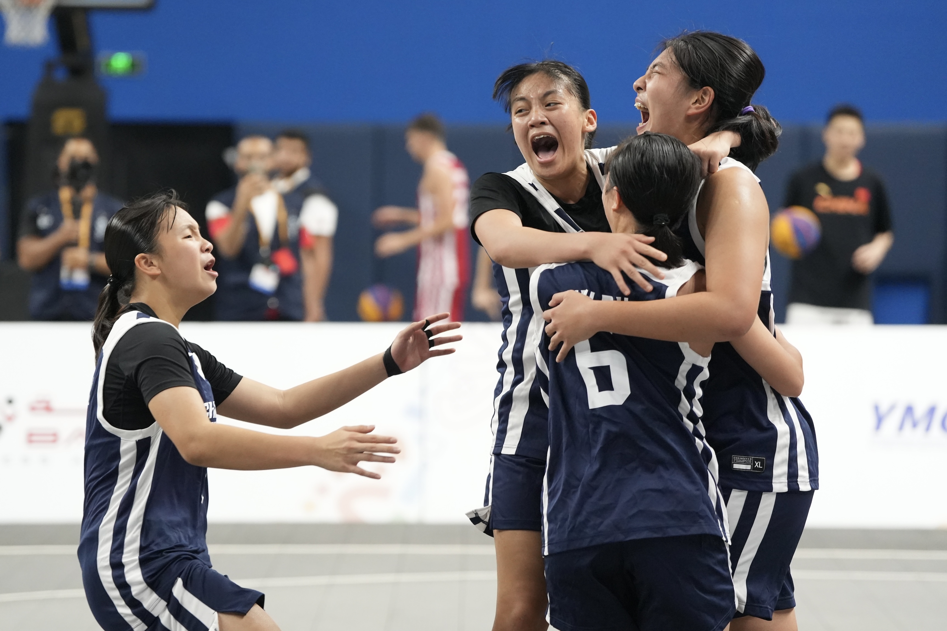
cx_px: 474
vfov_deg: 10.6
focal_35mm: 129
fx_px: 3393
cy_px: 316
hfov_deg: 15.9
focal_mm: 129
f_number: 2.8
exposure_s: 1/1000
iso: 5000
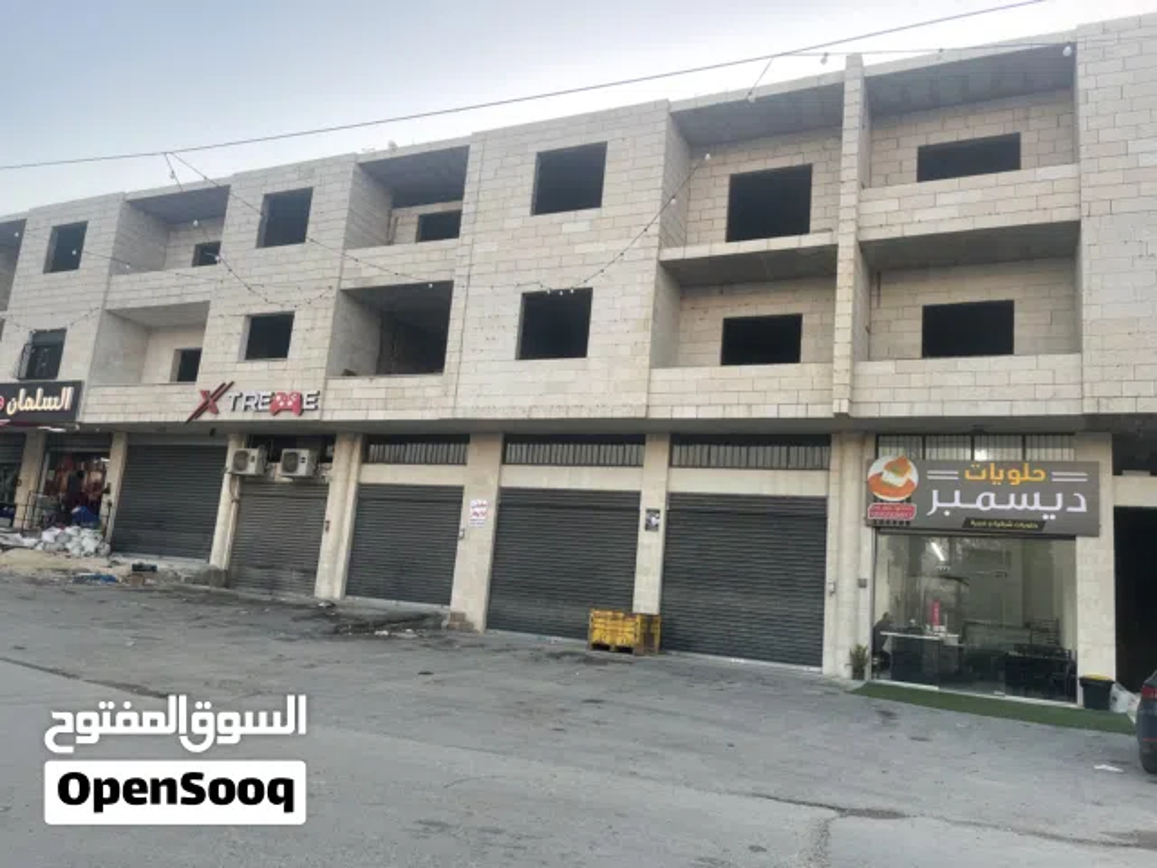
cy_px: 434
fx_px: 836
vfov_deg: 54.9
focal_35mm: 25
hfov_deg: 69.4
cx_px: 578
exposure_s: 1/121
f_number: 1.6
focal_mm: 5.1
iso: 40
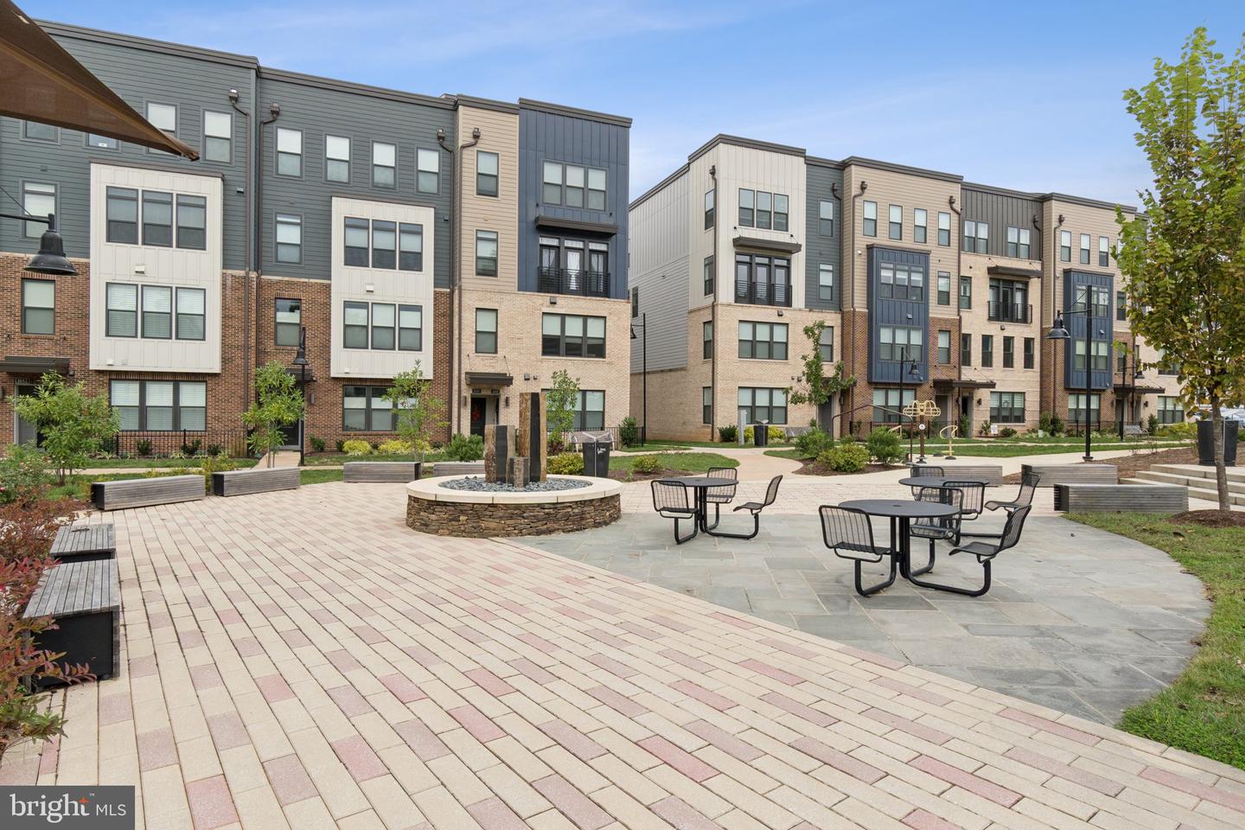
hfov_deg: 90.0
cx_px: 622
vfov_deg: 67.4
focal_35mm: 18
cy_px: 415
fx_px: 622
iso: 200
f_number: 9
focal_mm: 12
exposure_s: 1/160
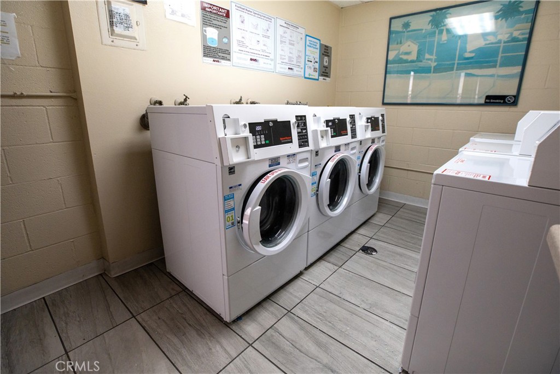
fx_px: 264
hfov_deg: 93.3
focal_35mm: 17
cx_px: 280
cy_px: 187
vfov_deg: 70.5
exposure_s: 1/250
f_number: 5.6
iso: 1000
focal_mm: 17
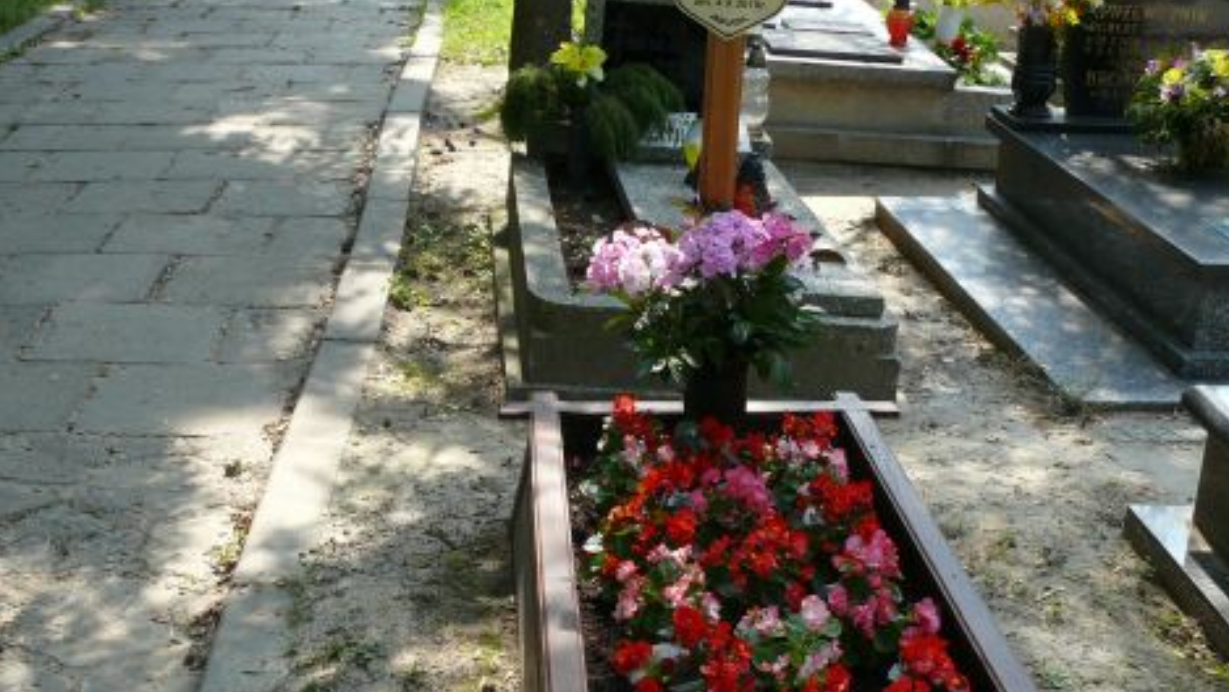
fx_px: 1695
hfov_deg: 39.8
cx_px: 587
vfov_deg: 22.5
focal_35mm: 52
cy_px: 613
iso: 100
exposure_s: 1/200
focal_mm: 7.4
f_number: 4
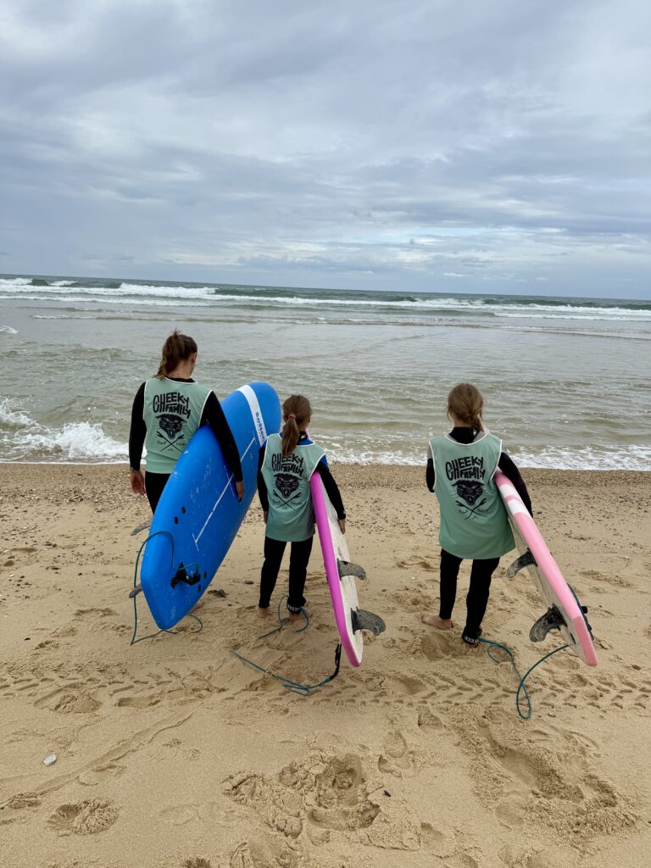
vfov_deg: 71.6
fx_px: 602
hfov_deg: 56.8
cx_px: 326
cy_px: 434
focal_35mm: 24
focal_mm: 6.76
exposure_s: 1/4405
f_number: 1.78
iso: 80
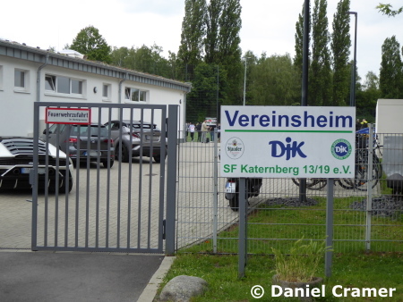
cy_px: 151
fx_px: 582
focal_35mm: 50
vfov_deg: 29.1
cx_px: 202
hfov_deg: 38.2
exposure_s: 1/160
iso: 80
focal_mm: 9
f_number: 4.1
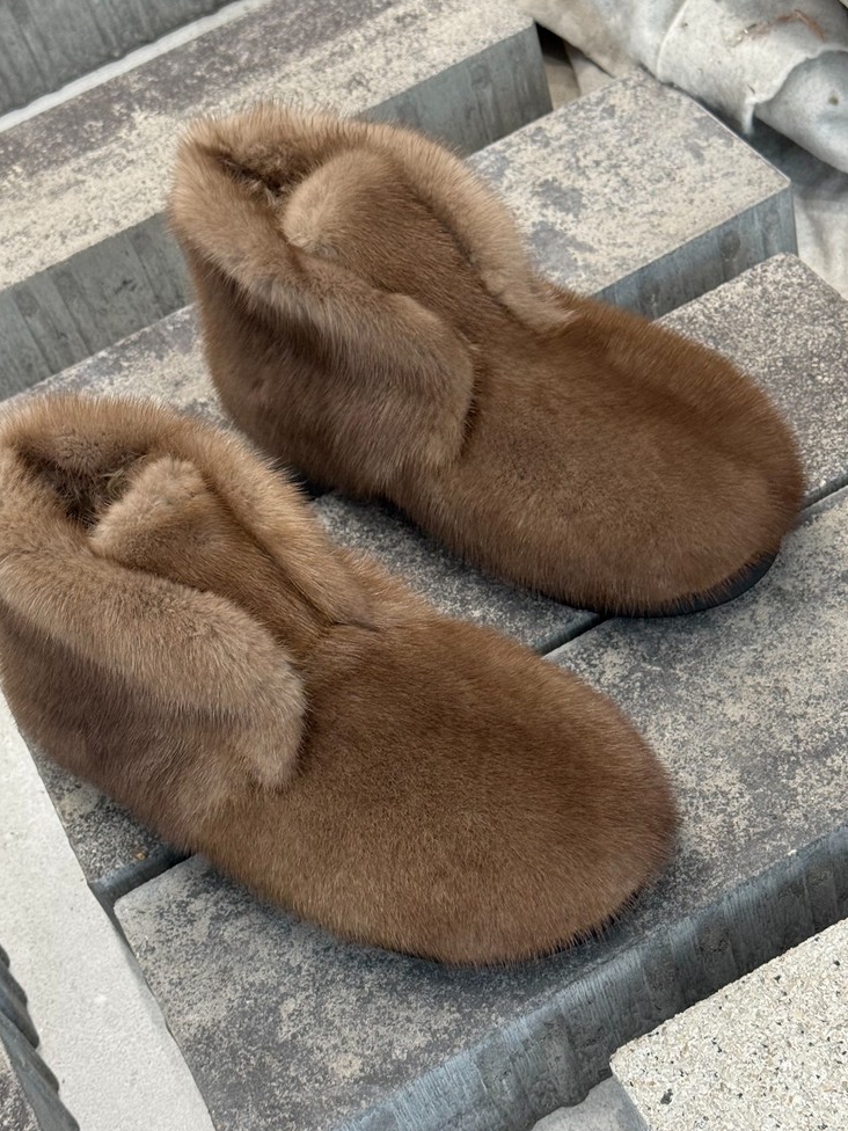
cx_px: 418
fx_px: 1927
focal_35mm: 59
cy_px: 600
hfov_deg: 24.8
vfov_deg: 32.7
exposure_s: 1/50
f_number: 1.78
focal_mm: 6.76
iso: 125
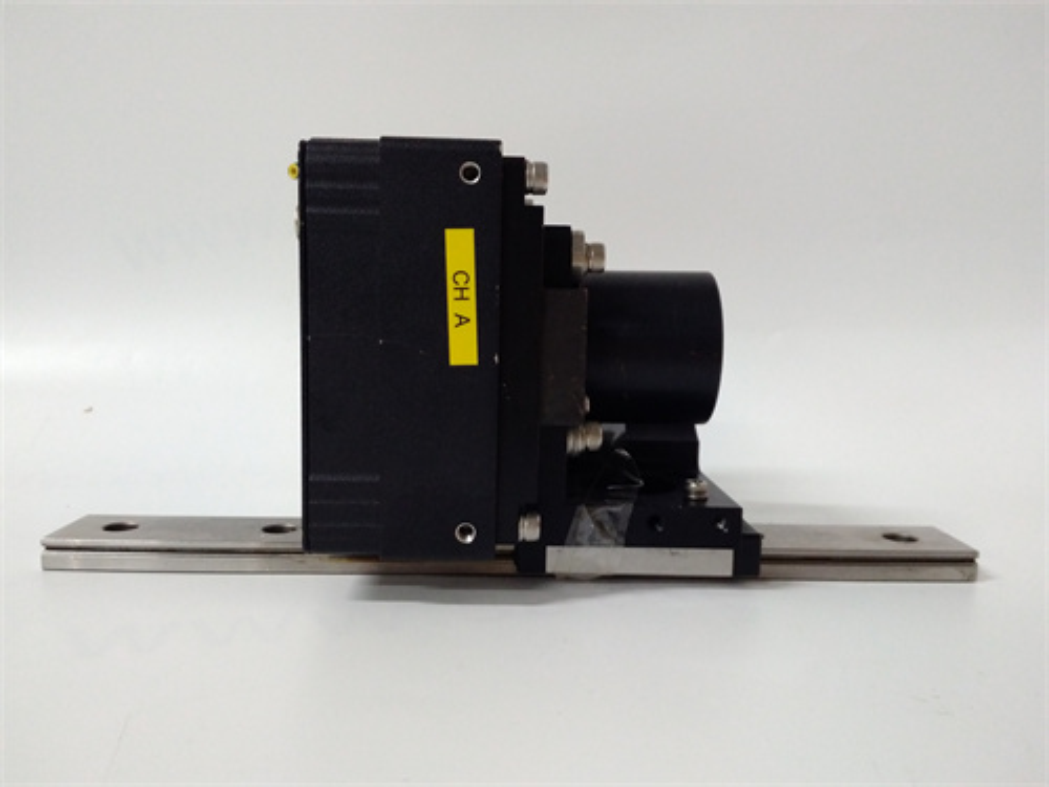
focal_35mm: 27
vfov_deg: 51.4
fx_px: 818
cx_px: 524
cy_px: 394
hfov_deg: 65.3
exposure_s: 1/33
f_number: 2
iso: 548
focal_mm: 3.79
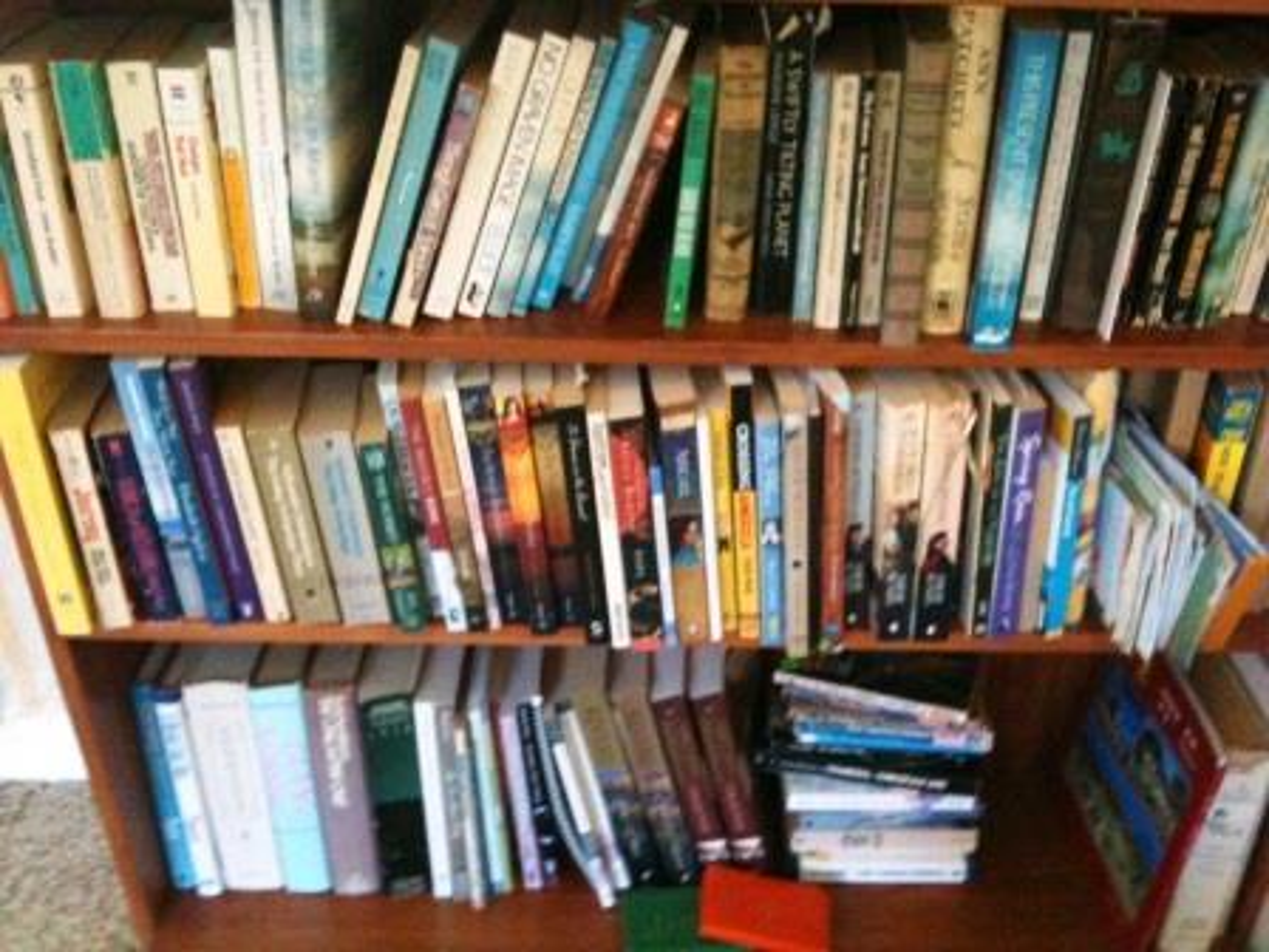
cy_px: 476
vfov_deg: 40.7
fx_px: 1283
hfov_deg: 52.6
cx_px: 634
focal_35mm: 35
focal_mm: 3.85
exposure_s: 1/15
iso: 500
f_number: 2.8
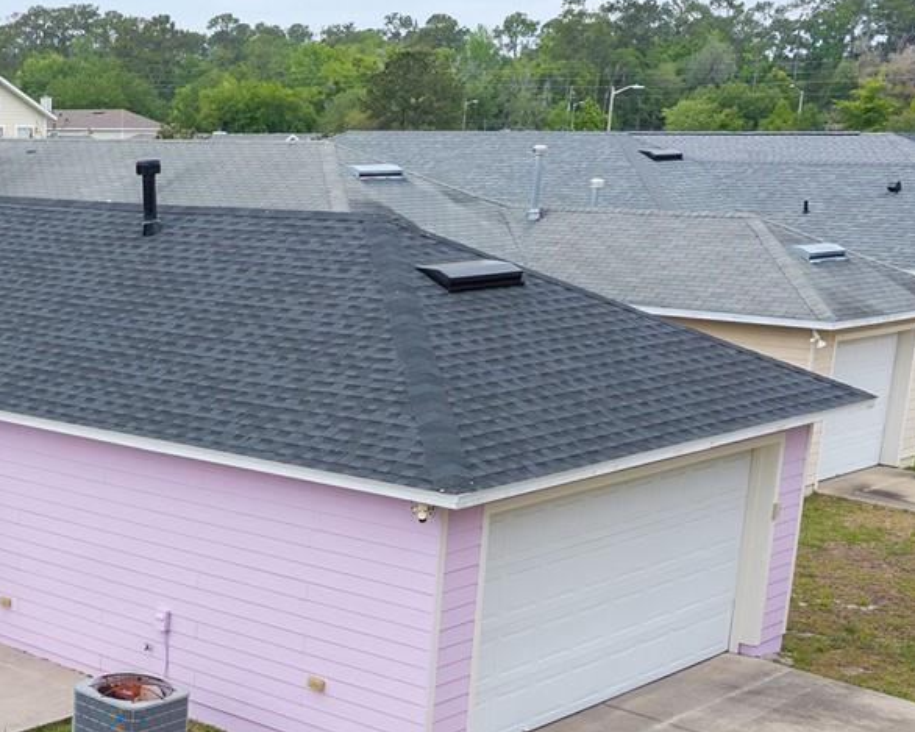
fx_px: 1733
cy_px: 598
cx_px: 36
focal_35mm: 64
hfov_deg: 28.1
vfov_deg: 23.5
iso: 150
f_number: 1.8
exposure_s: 1/1250
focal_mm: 8.67
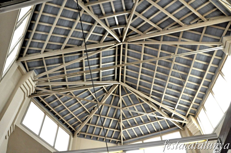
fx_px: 173
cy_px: 76
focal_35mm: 27
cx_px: 116
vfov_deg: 47.8
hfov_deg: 67.4
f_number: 8
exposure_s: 1/200
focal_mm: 18
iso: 1000
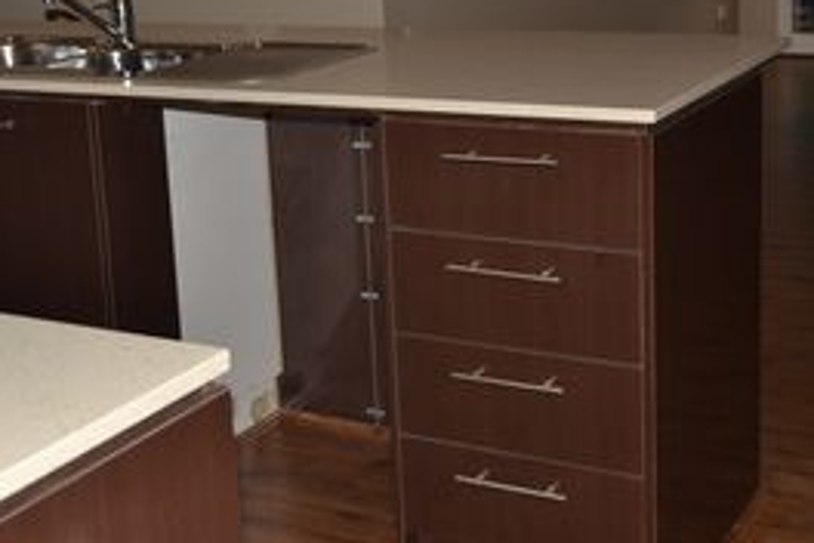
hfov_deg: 31.4
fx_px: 1447
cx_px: 370
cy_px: 143
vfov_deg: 21.1
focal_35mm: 64
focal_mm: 24
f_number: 4
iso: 100
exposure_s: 1/60
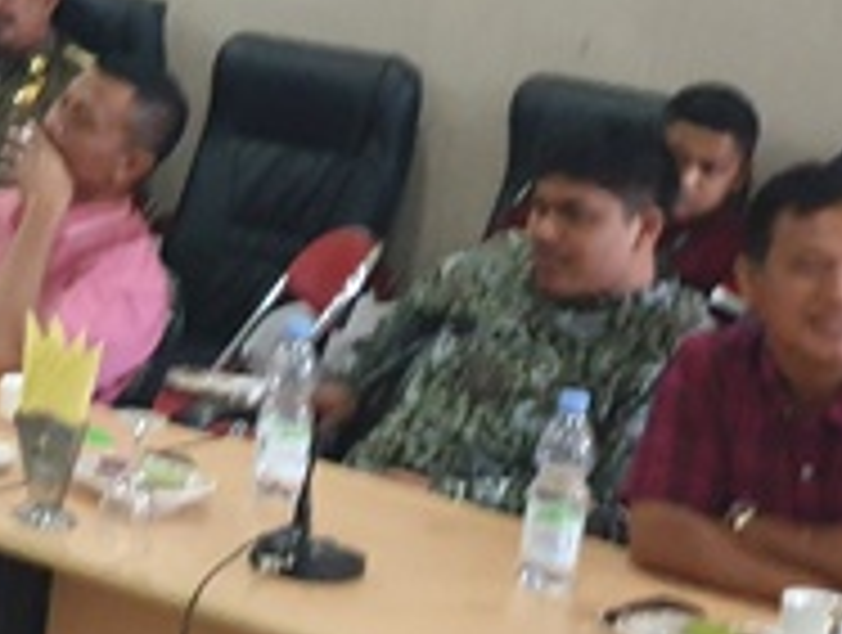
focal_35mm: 111
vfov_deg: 13.3
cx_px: -558
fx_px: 2705
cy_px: 103
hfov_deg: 15.7
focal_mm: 4.3
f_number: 1.5
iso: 320
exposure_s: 1/25
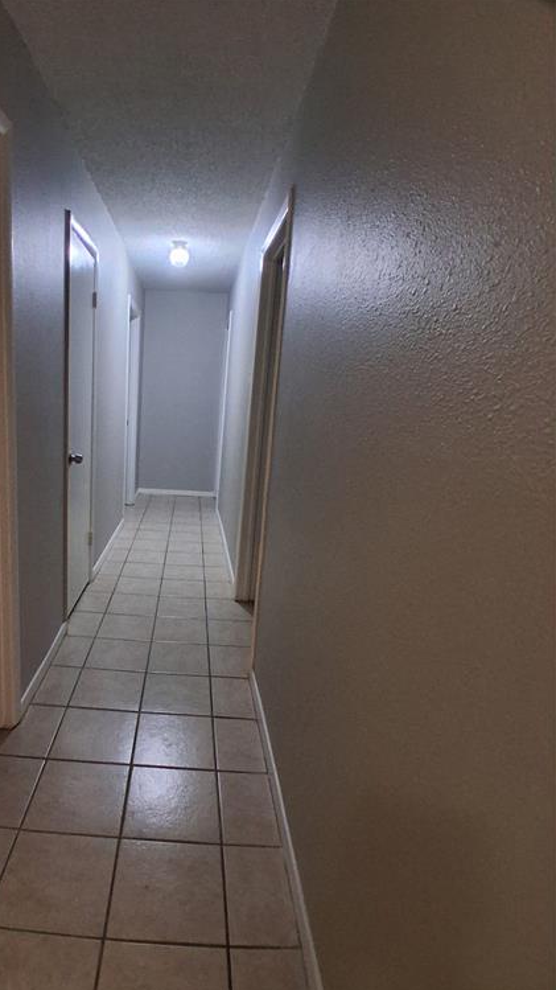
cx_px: 177
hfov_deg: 56.8
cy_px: 500
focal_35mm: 19
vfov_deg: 89.6
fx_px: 498
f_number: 2.2
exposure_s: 1/40
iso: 400
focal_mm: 1.4
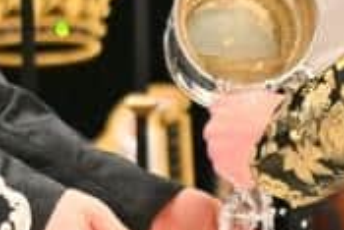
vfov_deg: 0.8
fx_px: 16793
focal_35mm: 1756
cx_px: 328
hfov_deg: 1.2
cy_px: -231
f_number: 2.8
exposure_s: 1/320
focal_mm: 200
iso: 250
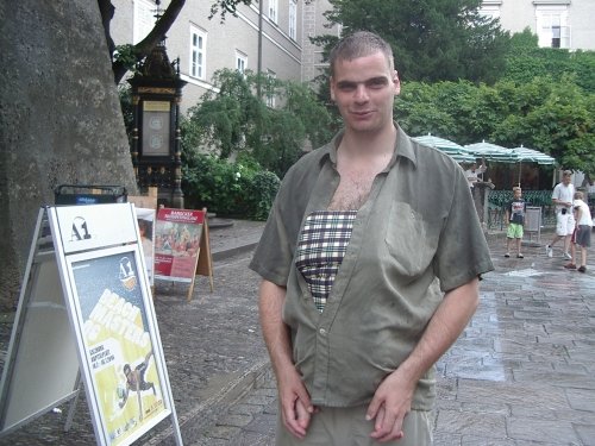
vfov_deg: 37.7
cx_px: 298
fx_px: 653
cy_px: 223
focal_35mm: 38
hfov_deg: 49.0
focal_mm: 5.8
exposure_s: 1/60
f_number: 2.6
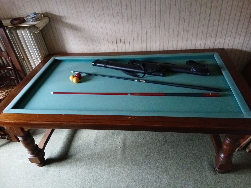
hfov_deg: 67.3
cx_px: 126
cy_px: 94
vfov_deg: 53.1
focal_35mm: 26
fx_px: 189
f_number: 1.8
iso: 500
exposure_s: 1/20
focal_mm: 3.98
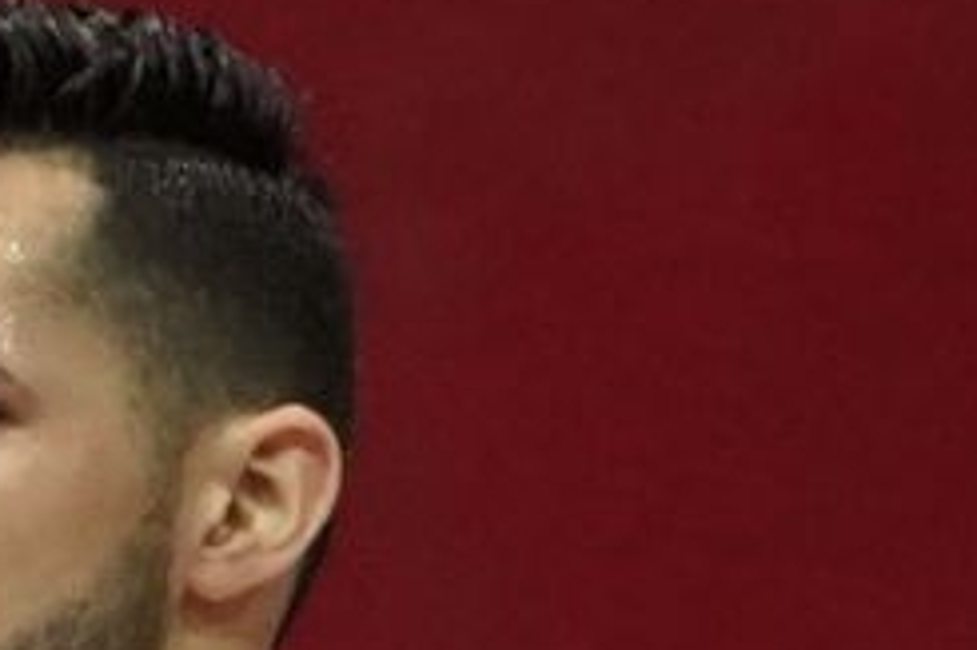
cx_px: -2082
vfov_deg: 0.7
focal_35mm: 1884
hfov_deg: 1.1
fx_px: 51094
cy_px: 674
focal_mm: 171
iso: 6400
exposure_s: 1/320
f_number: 2.8
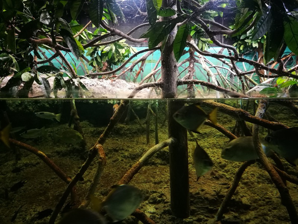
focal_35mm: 27
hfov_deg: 65.3
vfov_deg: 51.4
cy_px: 112
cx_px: 149
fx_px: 232
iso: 320
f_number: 2.2
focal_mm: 4.5
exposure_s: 1/30
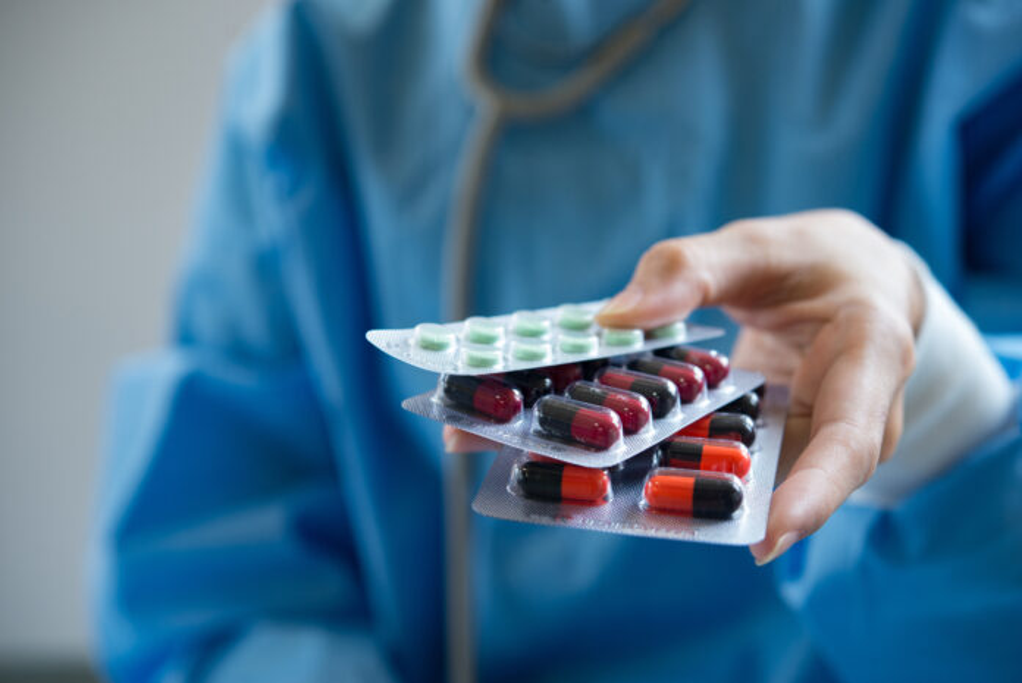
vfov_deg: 22.7
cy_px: 342
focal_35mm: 60
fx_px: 1704
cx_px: 511
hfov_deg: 33.4
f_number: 5
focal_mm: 60
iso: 400
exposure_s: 1/100
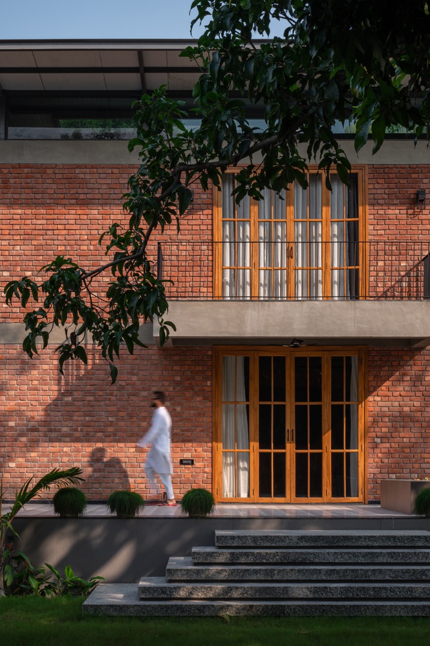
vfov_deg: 32.4
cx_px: 215
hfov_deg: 21.9
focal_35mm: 62
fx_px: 1113
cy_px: 323
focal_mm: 62
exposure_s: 1/15
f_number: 22
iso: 125
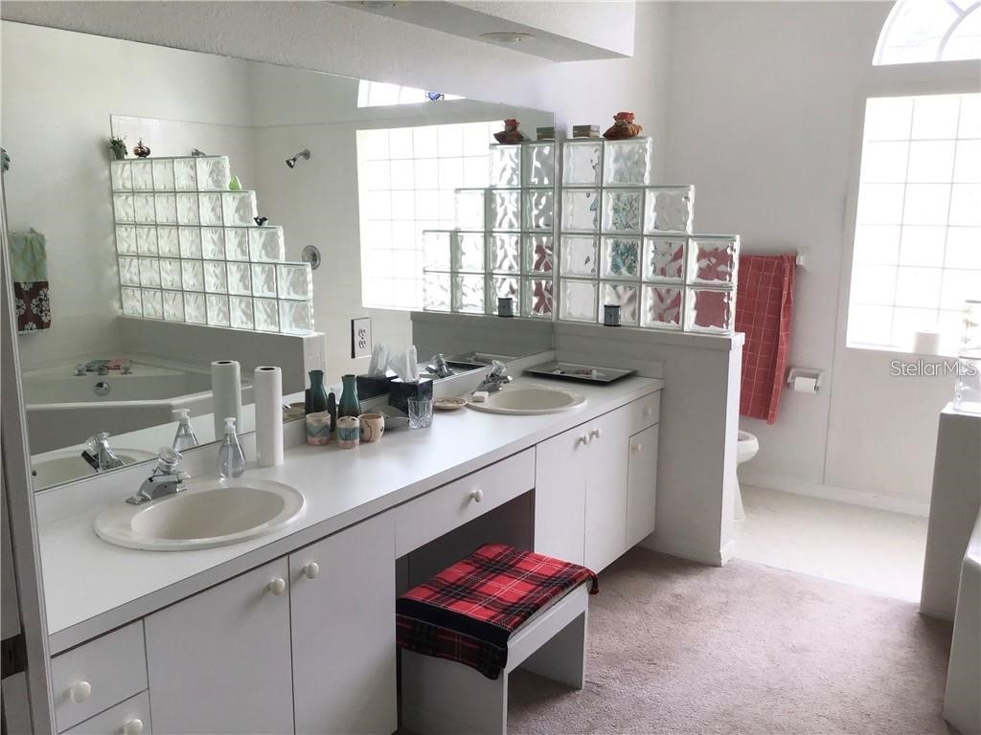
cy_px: 368
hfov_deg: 58.4
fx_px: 879
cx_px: 490
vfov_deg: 45.4
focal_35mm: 31
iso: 25
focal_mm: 3.3
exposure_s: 1/60
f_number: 2.4
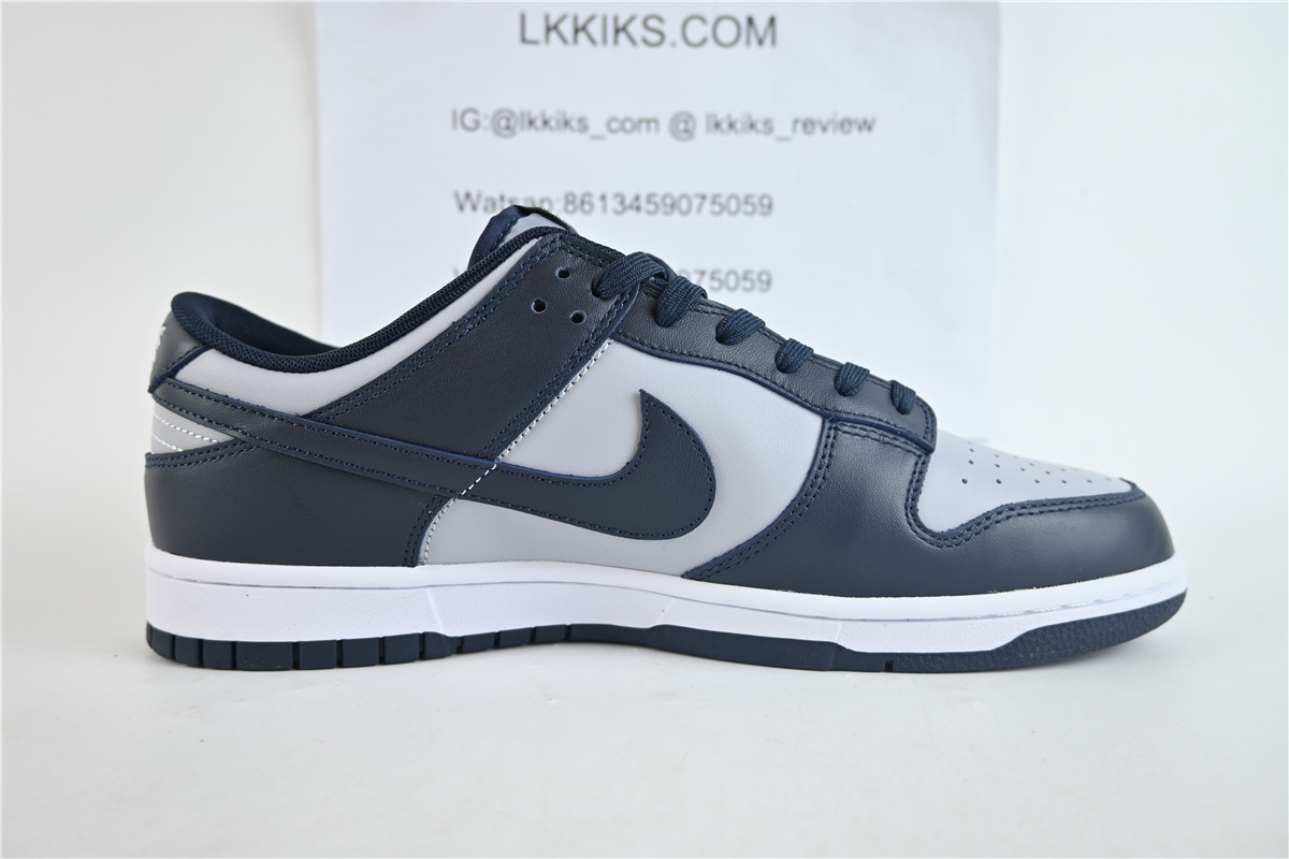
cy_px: 430
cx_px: 644
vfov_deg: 50.4
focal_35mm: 26
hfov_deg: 70.4
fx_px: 913
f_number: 3.5
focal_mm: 17
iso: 100
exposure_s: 1/40
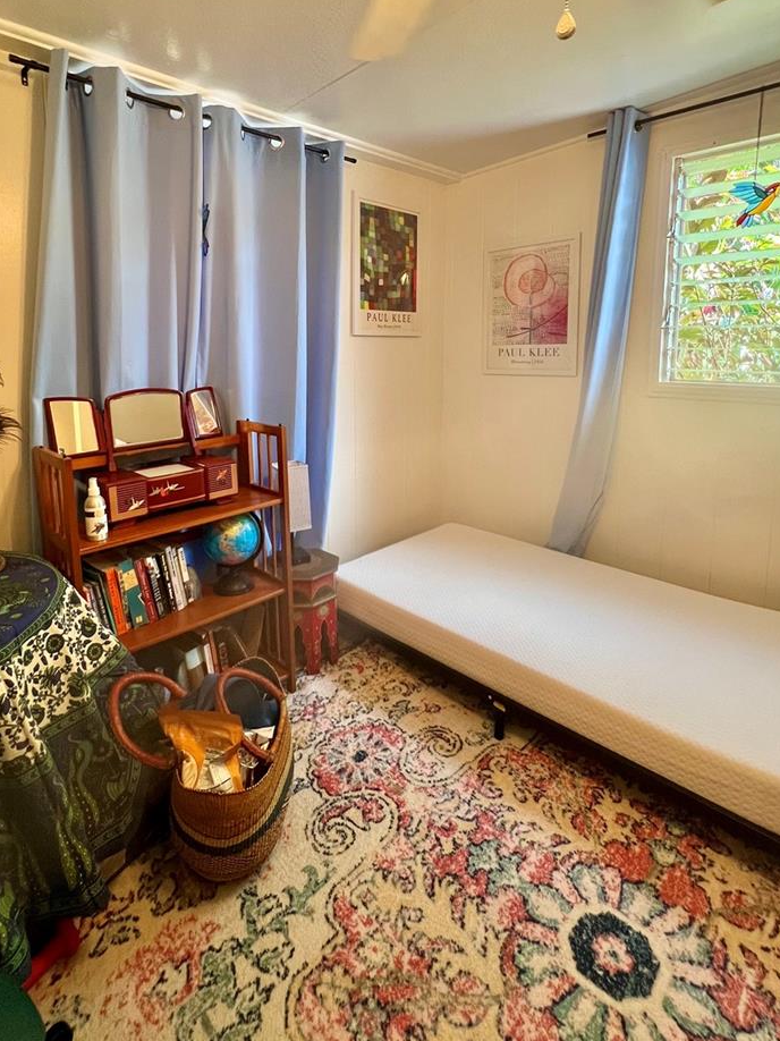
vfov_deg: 89.8
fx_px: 511
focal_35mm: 17
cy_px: 415
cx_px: 342
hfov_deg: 74.4
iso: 320
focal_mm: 1.57
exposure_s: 1/60
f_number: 1.8
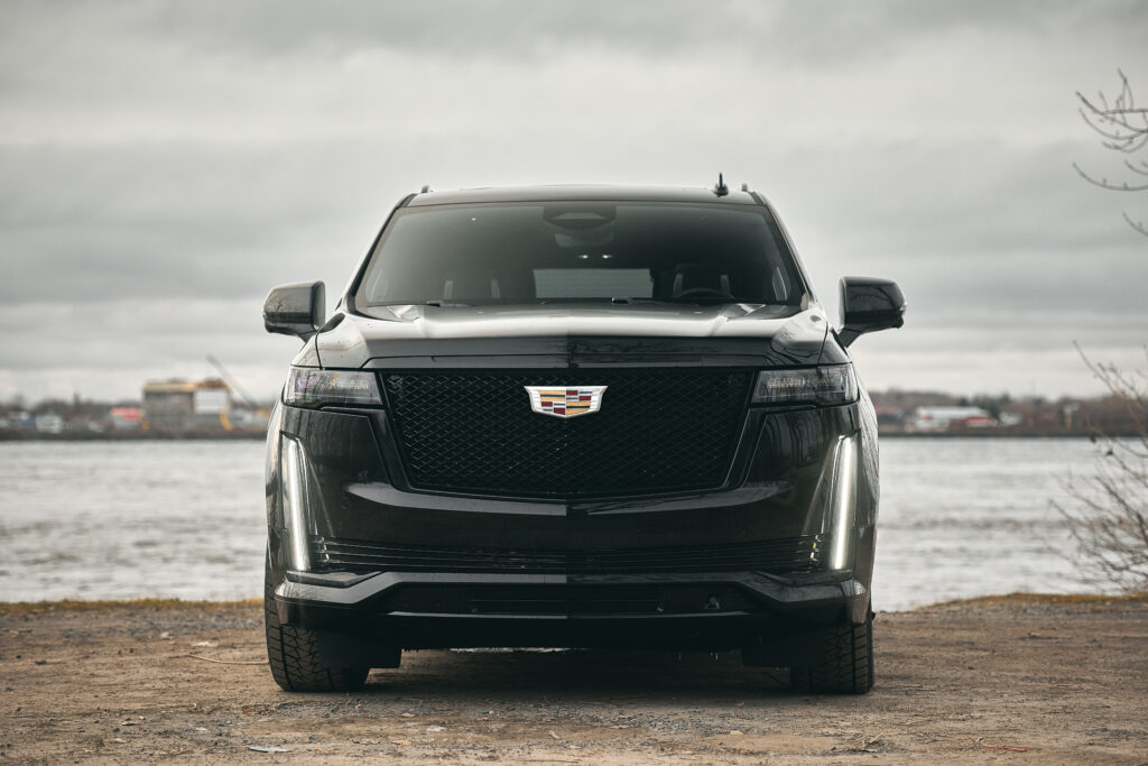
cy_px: 383
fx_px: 3189
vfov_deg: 13.7
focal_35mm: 100
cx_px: 574
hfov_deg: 20.4
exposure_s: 1/400
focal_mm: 100
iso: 640
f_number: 3.5
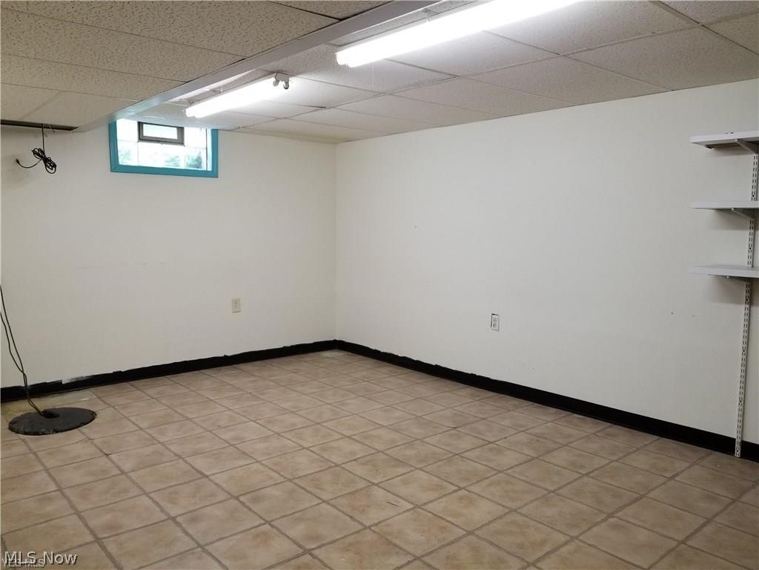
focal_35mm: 26
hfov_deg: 67.3
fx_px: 570
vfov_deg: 53.1
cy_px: 285
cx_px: 380
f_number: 1.7
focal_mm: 4.25
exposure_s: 1/60
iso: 125
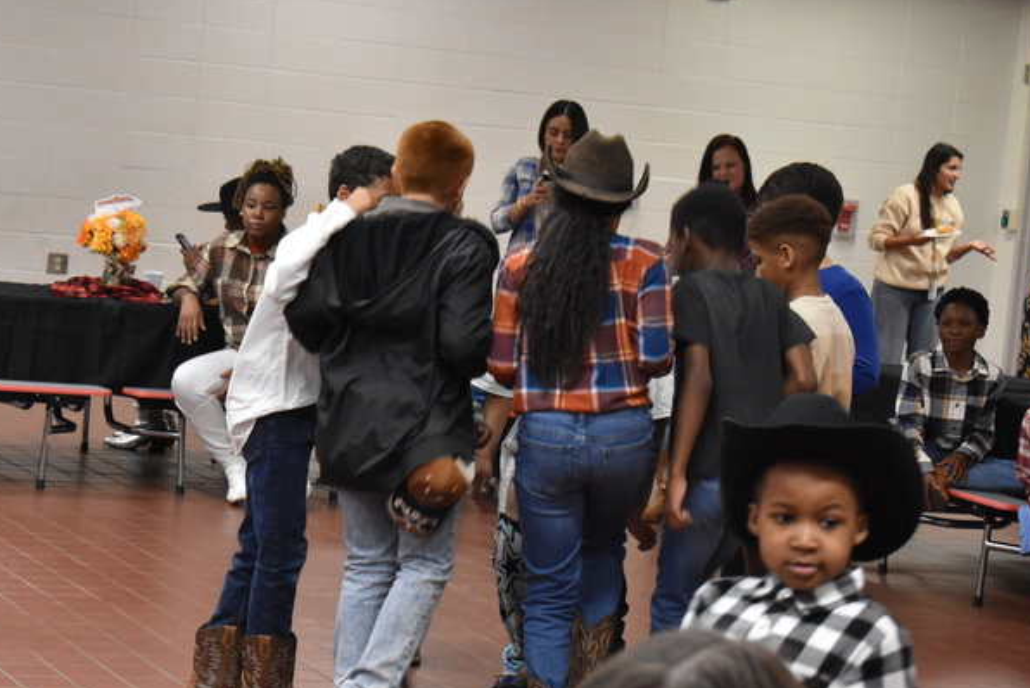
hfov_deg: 18.4
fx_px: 3168
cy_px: 330
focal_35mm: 111
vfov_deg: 12.4
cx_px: 389
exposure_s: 1/100
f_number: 7.1
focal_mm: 55
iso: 2500
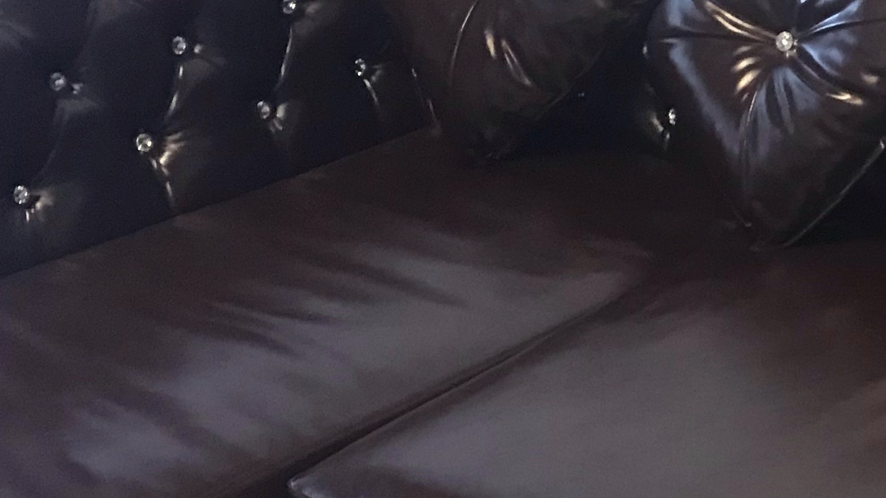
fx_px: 2020
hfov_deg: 23.2
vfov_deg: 13.9
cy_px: 432
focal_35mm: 86
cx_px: 983
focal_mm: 3.99
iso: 100
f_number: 1.8
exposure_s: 1/10
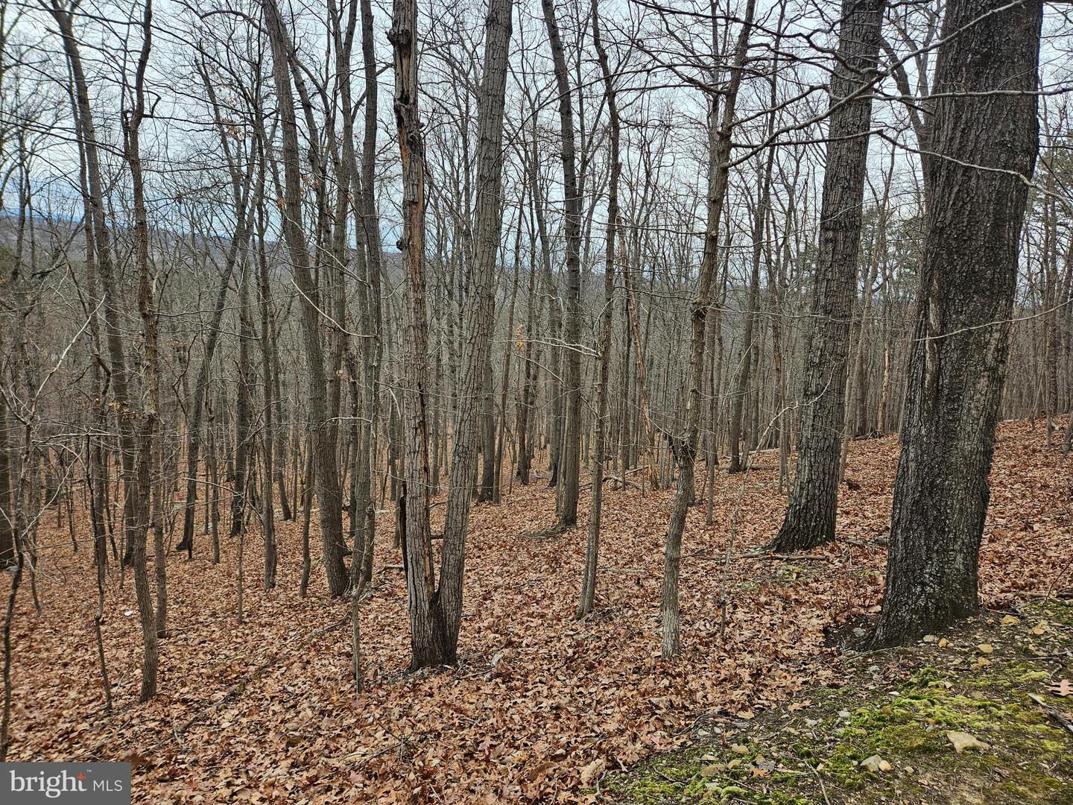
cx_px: 536
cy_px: 402
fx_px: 713
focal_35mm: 23
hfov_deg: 73.9
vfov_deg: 58.9
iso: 50
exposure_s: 1/207
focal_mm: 5.4
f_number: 1.8
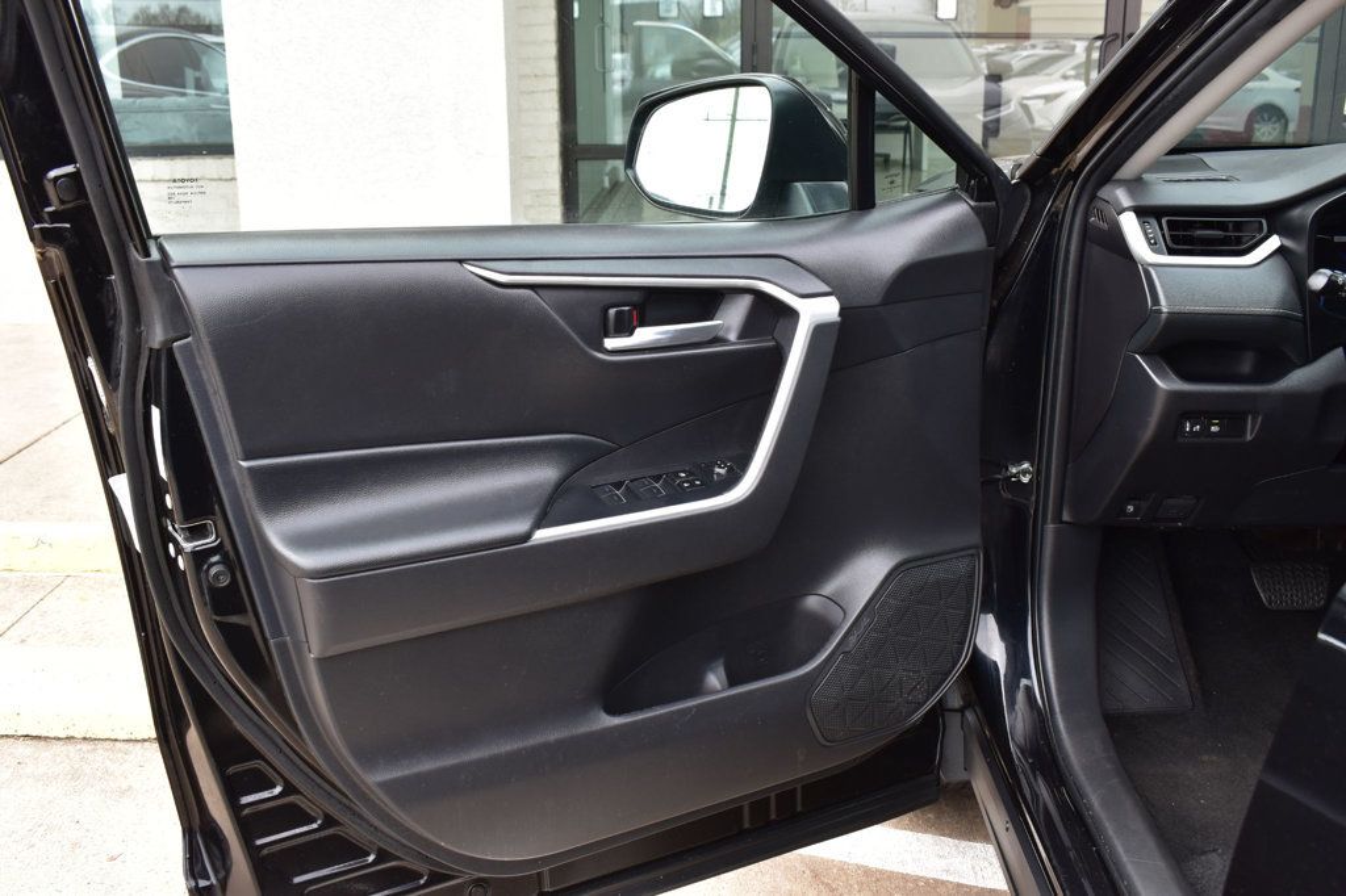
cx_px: 673
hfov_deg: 57.2
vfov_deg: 39.9
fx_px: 1233
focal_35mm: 33
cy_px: 448
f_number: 8
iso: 400
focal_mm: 22
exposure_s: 1/80
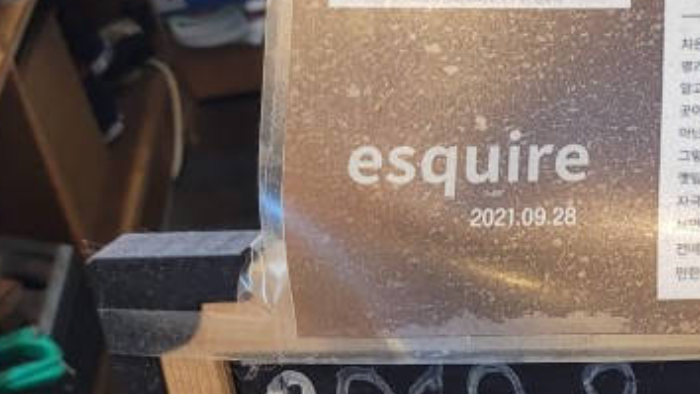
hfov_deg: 23.2
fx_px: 1522
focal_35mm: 82
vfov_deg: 14.7
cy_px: 303
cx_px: 888
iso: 160
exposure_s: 1/40
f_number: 1.8
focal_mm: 5.4
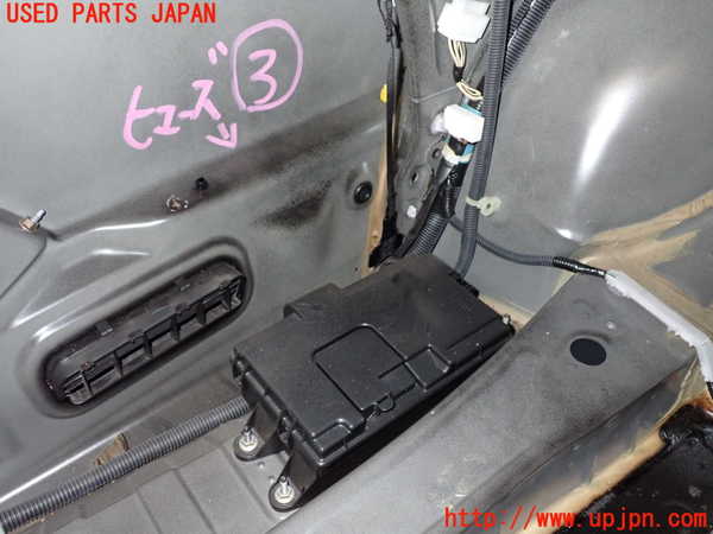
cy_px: 267
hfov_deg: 60.0
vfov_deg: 46.8
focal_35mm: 30
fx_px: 618
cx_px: 356
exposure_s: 1/30
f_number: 6.3
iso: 800
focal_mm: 5.4
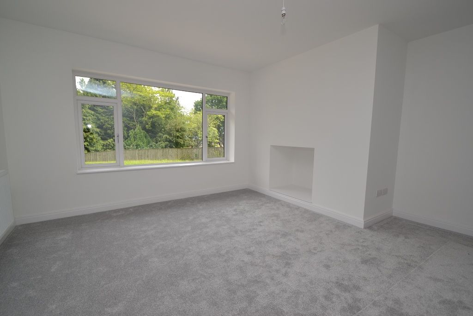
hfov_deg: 100.4
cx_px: 236
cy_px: 158
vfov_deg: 77.3
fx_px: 197
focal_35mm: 15
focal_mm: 10
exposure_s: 1/125
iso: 110
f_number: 5.6
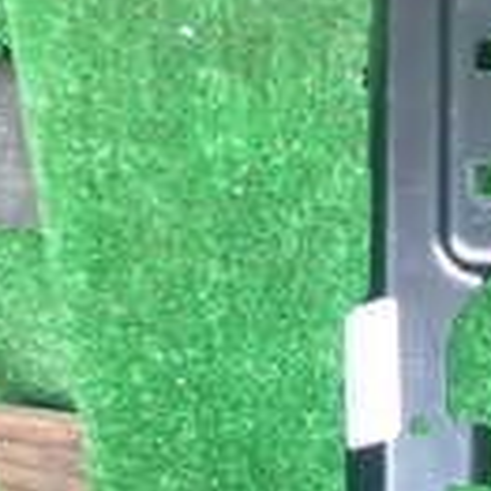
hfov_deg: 12.8
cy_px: 622
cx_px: 952
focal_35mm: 121
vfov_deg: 13.9
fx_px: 1942
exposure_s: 1/30
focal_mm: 5.4
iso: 200
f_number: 2.3
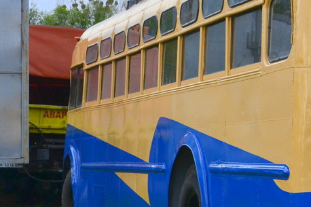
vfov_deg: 12.4
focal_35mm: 110
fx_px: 950
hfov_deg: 17.5
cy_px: 34
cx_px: 394
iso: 400
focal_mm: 28
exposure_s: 1/250
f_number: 10
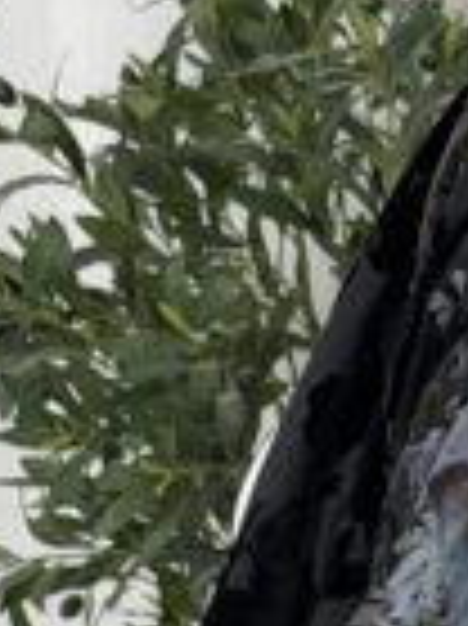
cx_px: 711
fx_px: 4983
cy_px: 811
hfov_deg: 5.3
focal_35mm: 276
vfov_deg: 7.1
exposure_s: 1/447
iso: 64
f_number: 1.78
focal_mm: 6.76
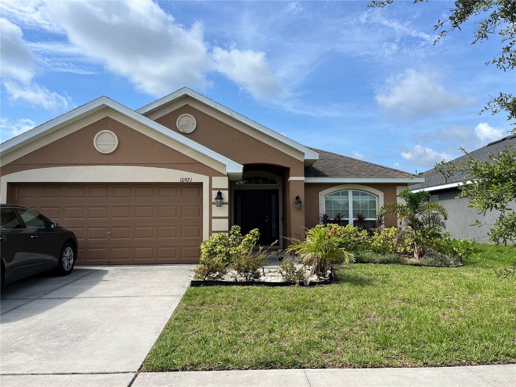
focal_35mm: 26
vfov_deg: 53.1
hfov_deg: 67.3
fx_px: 388
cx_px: 258
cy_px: 194
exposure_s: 1/3049
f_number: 1.6
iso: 50
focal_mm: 5.1
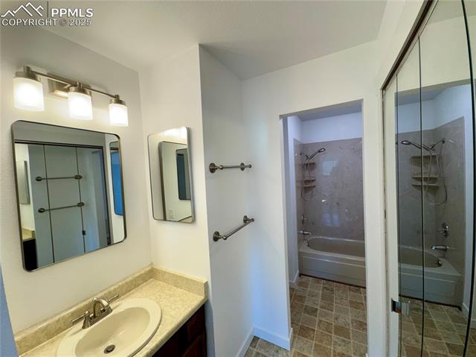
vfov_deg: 85.6
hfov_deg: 102.1
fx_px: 192
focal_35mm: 14
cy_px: 178
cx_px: 238
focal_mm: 2.22
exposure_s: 1/120
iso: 64
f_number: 2.2
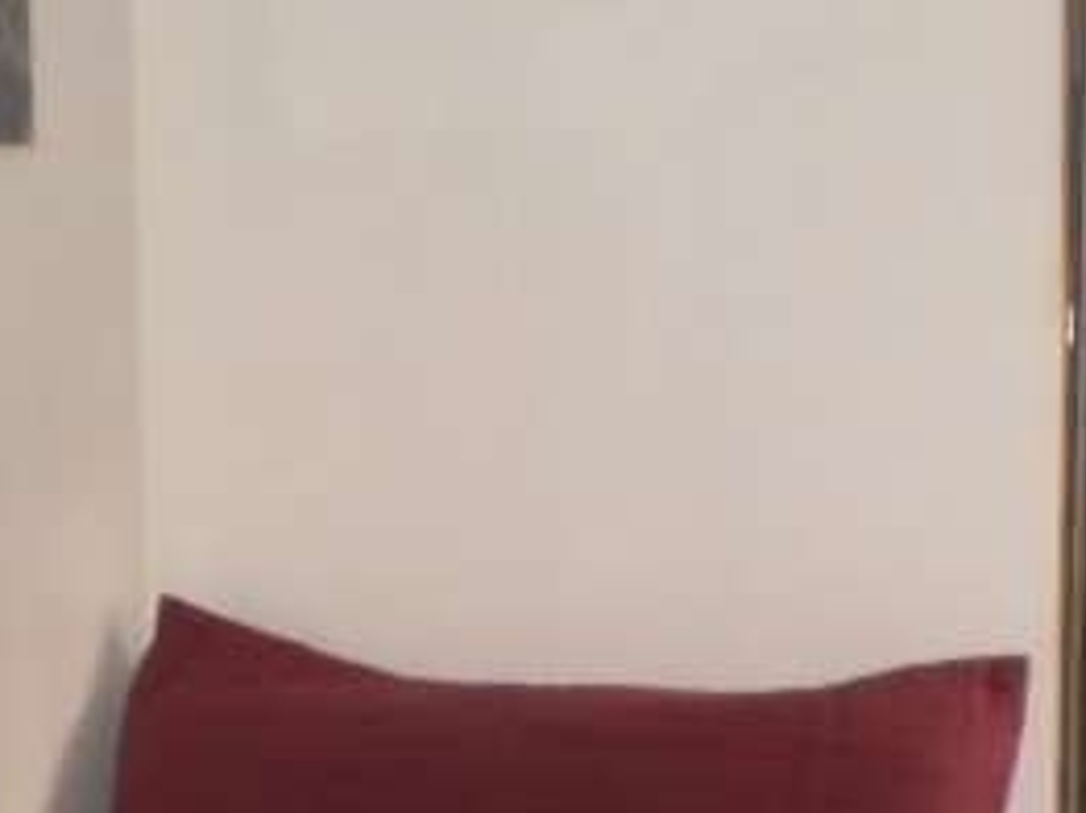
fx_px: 2758
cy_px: 693
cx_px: 261
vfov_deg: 16.6
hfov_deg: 22.1
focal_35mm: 88
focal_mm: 6.3
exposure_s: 1/30
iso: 200
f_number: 3.1
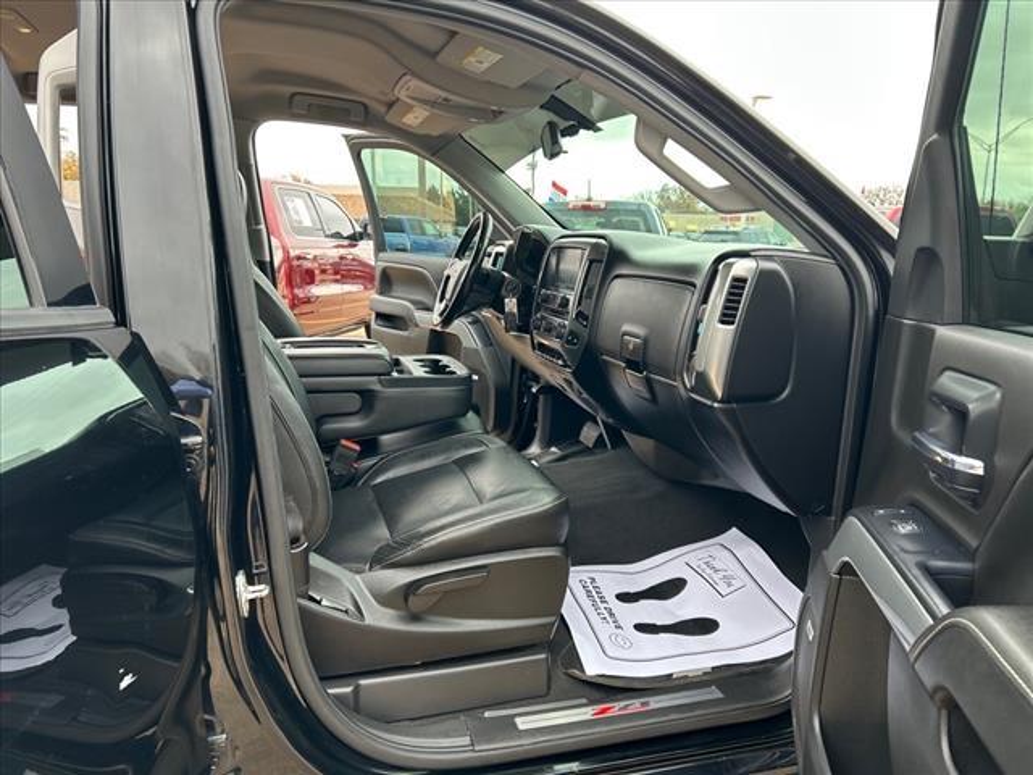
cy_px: 388
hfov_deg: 67.3
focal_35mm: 26
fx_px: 776
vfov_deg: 53.1
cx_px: 516
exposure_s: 1/142
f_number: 1.5
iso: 32
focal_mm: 5.7
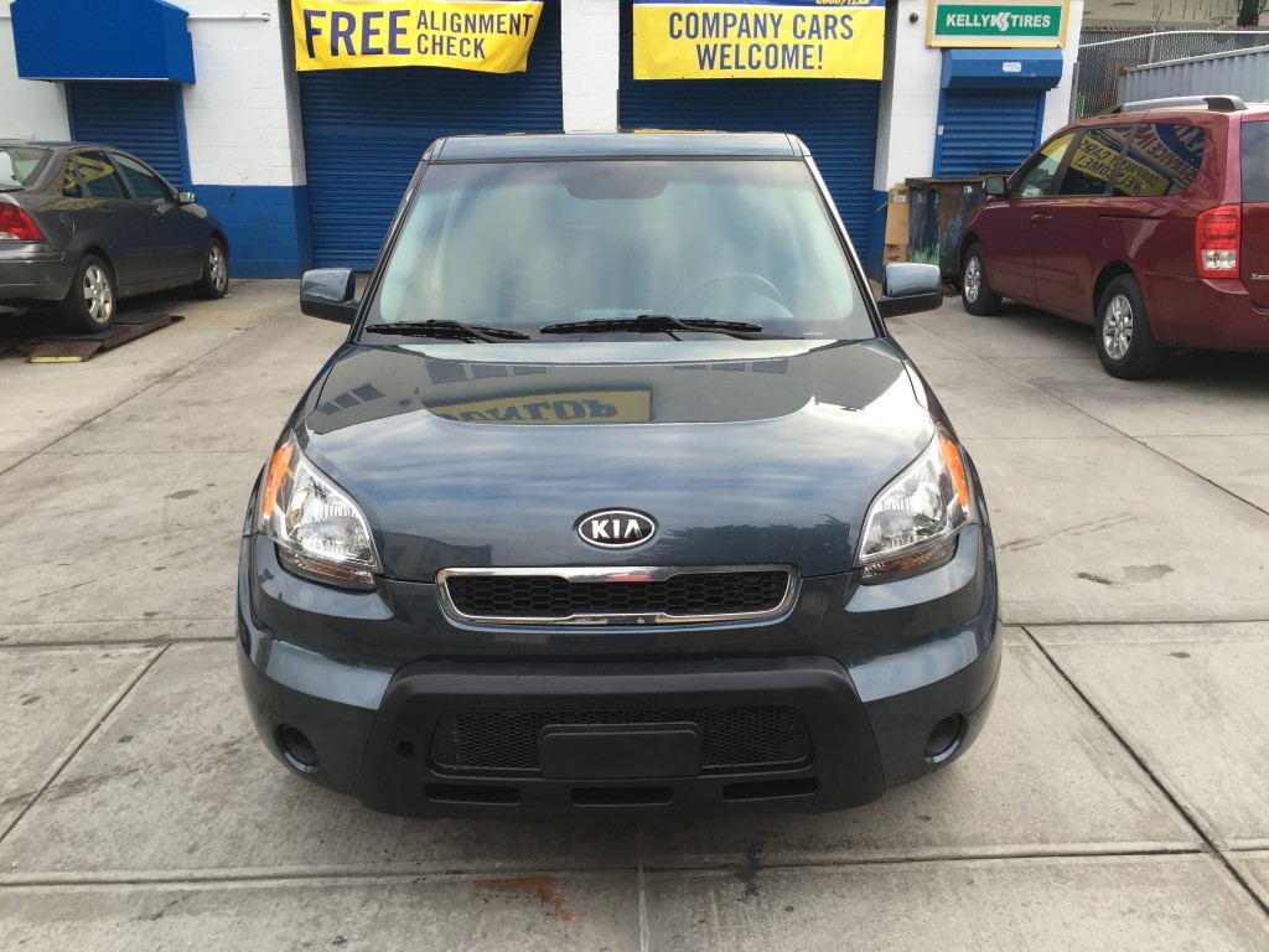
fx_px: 1063
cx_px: 634
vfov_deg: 48.2
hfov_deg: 61.7
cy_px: 476
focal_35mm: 29
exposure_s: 1/120
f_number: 2.2
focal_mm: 4.15
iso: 40
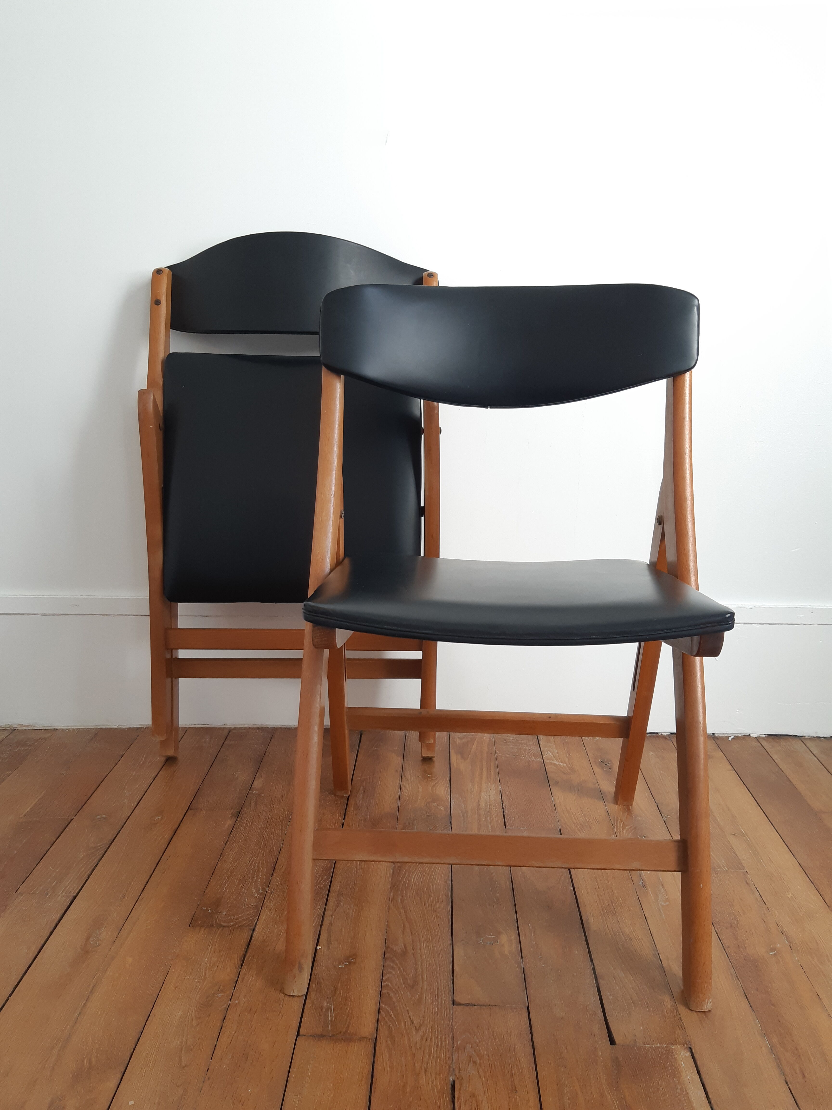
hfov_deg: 53.1
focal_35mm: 26
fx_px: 833
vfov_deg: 67.3
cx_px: 416
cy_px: 555
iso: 80
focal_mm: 3.93
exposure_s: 1/60
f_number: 1.7
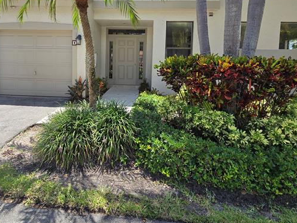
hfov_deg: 78.6
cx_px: 128
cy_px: 76
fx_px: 180
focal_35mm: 21
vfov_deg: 62.0
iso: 50
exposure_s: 1/1090
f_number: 2.2
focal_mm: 2.2
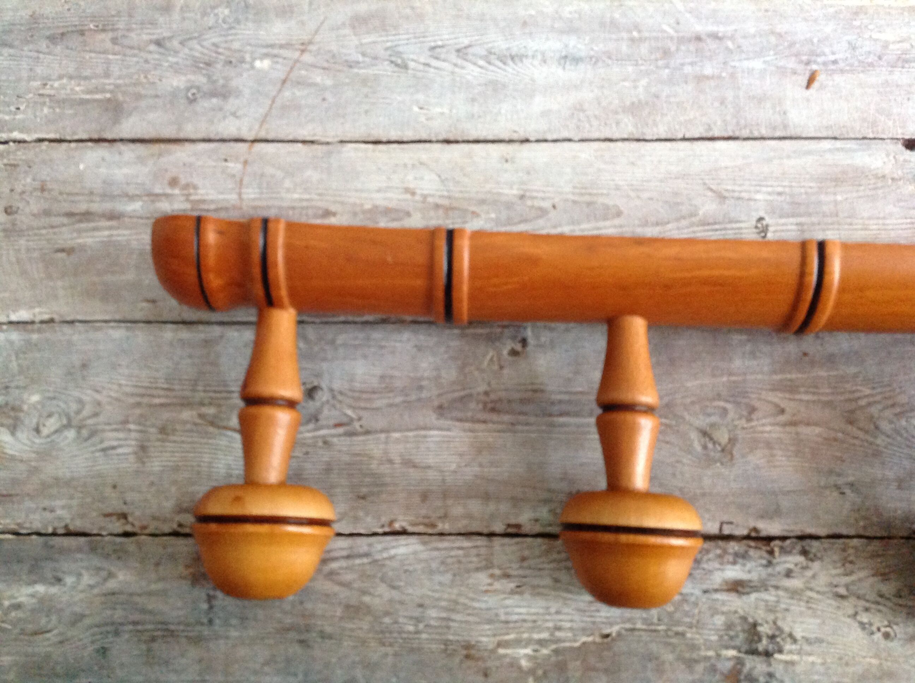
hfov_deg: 52.7
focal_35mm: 35
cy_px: 342
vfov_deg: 40.6
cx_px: 458
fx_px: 924
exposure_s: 1/15
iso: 400
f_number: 2.4
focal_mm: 4.28
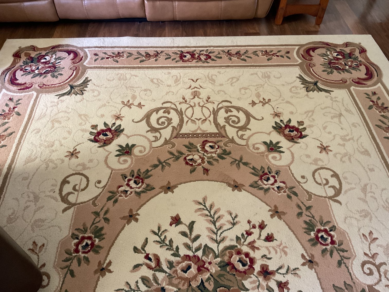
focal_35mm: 29
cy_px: 146
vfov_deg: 48.2
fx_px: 326
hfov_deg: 61.7
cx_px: 194
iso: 320
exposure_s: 1/40
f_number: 1.8
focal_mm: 3
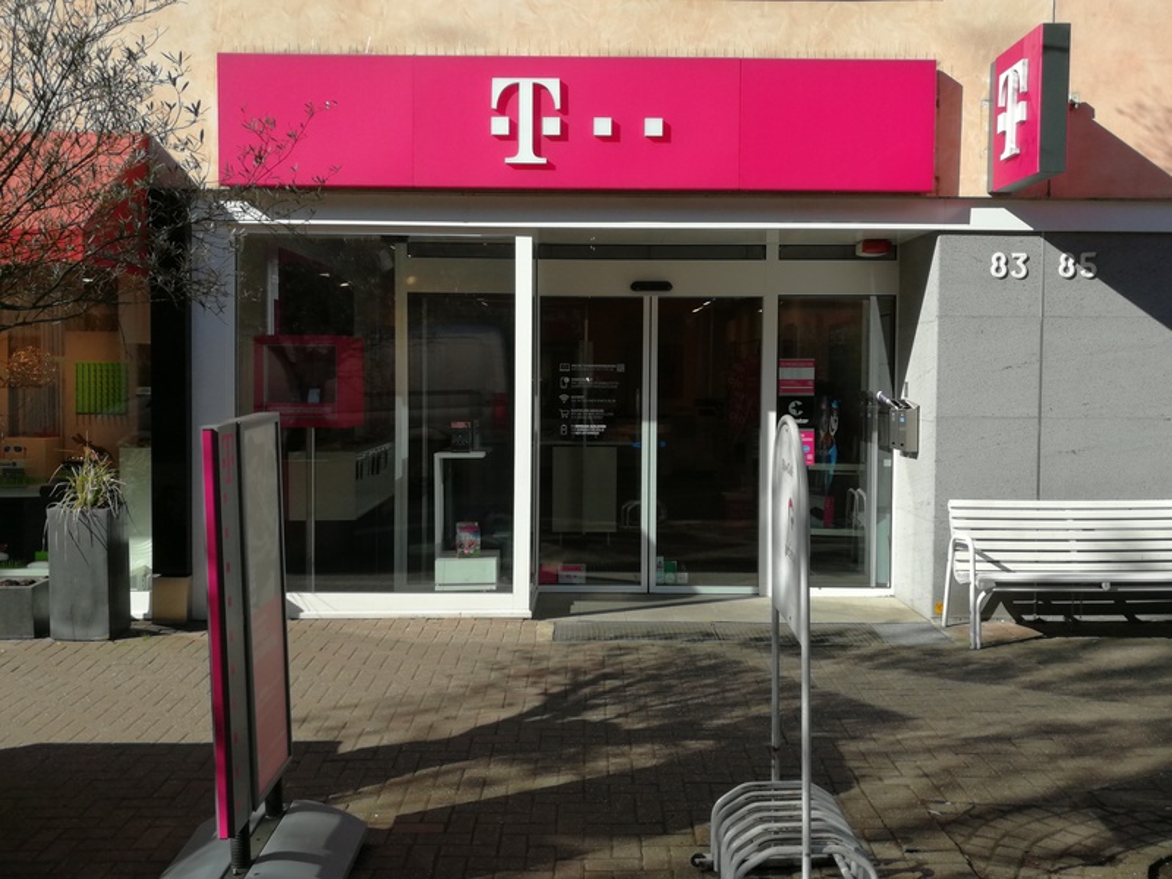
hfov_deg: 52.6
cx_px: 586
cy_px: 440
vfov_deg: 40.7
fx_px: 1185
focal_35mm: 35
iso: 50
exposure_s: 1/1072
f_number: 2.2
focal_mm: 3.95
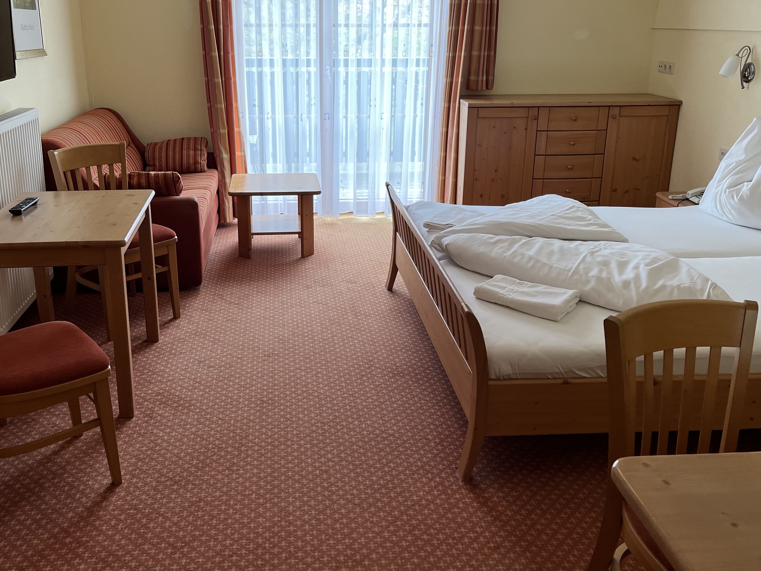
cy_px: 240
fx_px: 747
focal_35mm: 34
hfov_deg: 53.8
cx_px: 335
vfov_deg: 41.7
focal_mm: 5.1
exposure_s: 1/100
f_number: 1.6
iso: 100
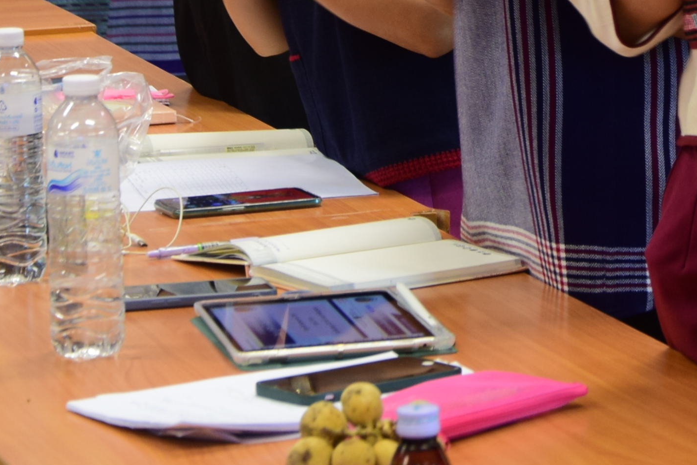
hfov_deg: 10.2
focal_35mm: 200
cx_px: 703
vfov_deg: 6.8
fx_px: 3873
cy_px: -239
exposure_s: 1/20
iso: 320
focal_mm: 42
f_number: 5
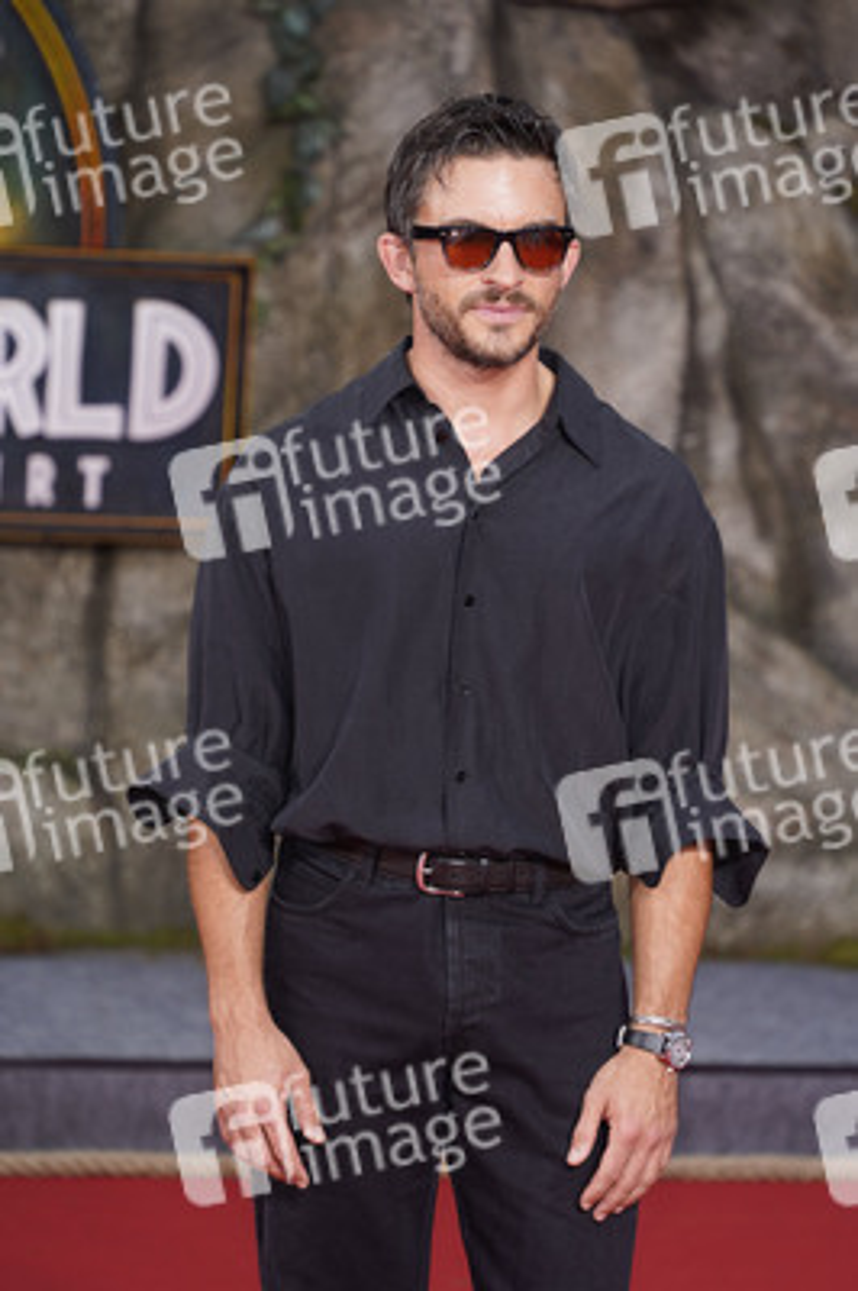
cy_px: 646
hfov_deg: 8.0
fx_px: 6159
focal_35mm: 172
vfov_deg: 12.0
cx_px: 429
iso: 200
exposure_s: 1/160
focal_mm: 172
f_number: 5.6
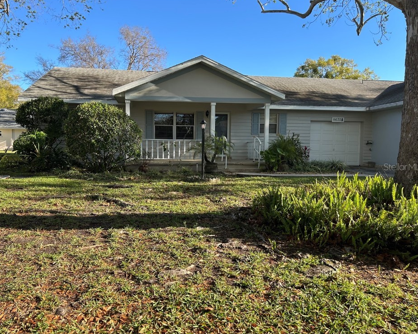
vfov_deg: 51.5
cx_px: 195
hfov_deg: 62.2
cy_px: 167
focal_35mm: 28
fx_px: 346
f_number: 1.5
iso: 50
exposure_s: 1/1196
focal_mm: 5.7
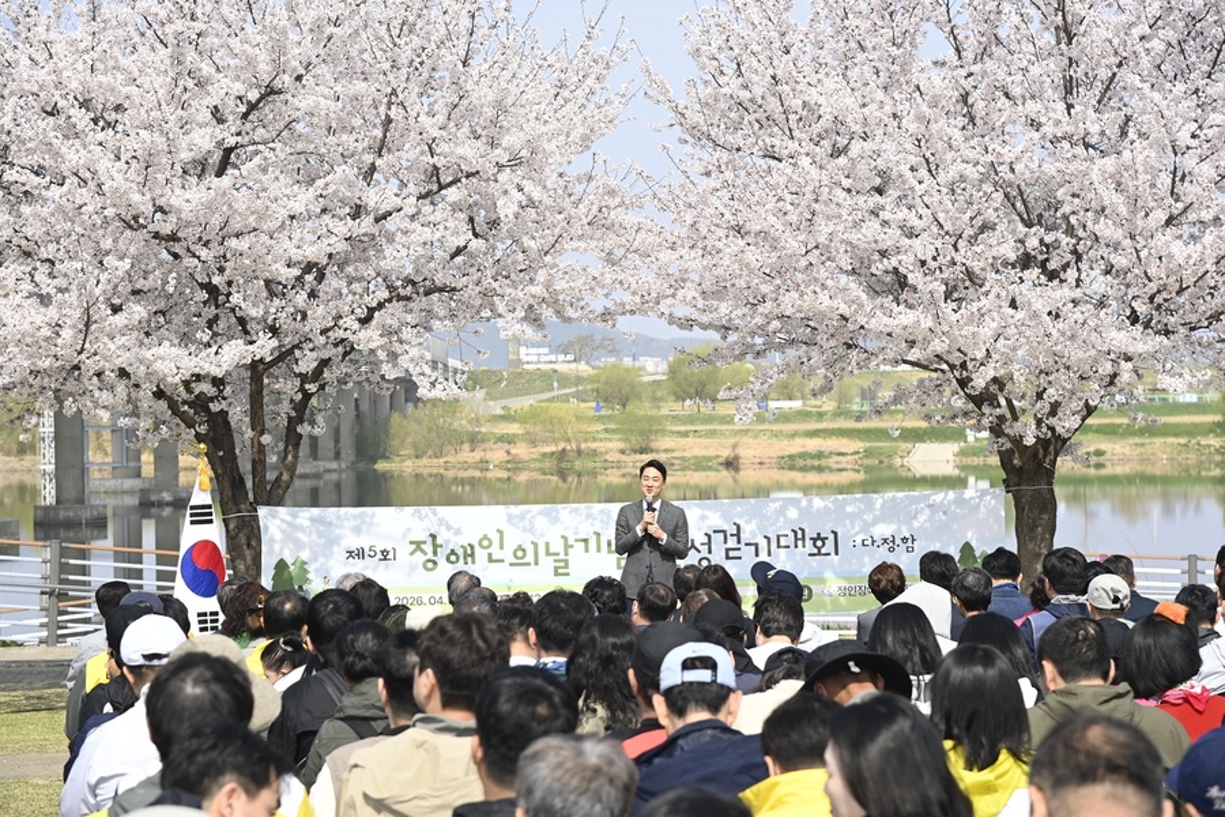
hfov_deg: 22.1
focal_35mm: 92
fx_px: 3130
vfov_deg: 14.9
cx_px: 612
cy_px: 408
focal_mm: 92
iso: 100
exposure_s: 1/250
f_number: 8
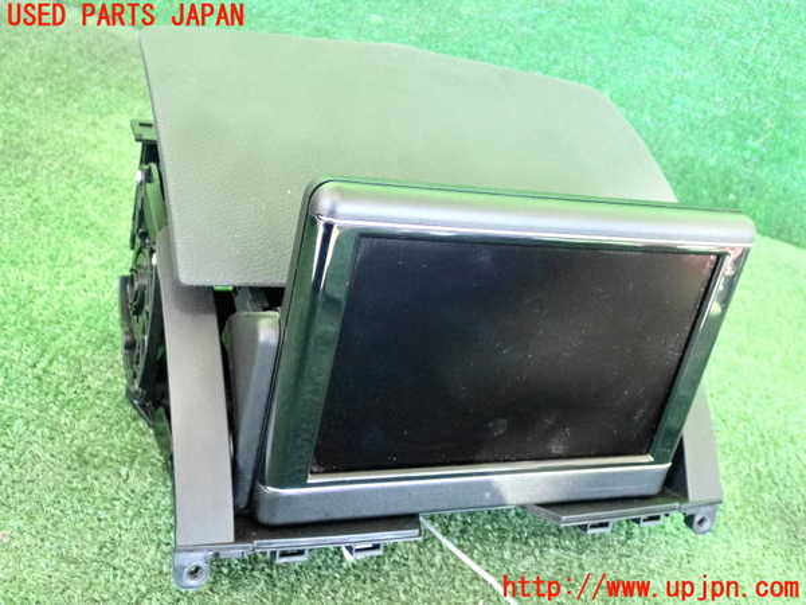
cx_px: 403
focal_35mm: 44
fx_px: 1024
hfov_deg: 42.9
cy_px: 302
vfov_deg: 32.9
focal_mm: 7.84
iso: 2500
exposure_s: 1/125
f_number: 2.9
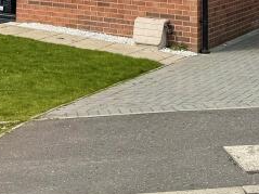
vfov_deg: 12.8
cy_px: -173
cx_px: 18
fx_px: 770
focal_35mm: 103
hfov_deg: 18.7
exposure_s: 1/4975
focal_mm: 6.76
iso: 80
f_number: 1.78
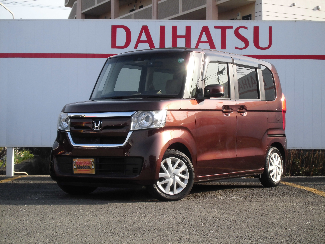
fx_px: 685
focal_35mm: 73
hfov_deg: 26.7
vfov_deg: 20.2
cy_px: 122
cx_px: 162
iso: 100
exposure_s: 1/320
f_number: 4.4
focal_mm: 13
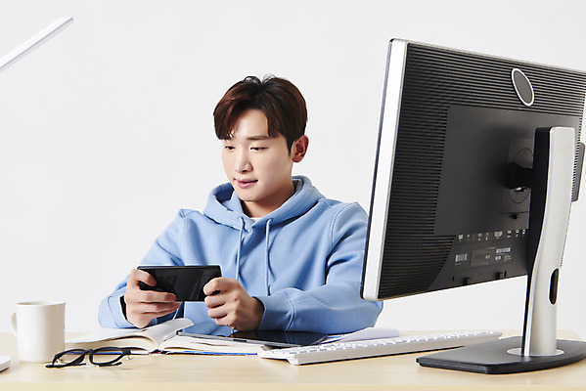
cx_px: 293
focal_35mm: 62
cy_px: 196
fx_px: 1010
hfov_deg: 32.4
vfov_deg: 21.9
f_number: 13
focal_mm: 62
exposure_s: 1/125
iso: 100
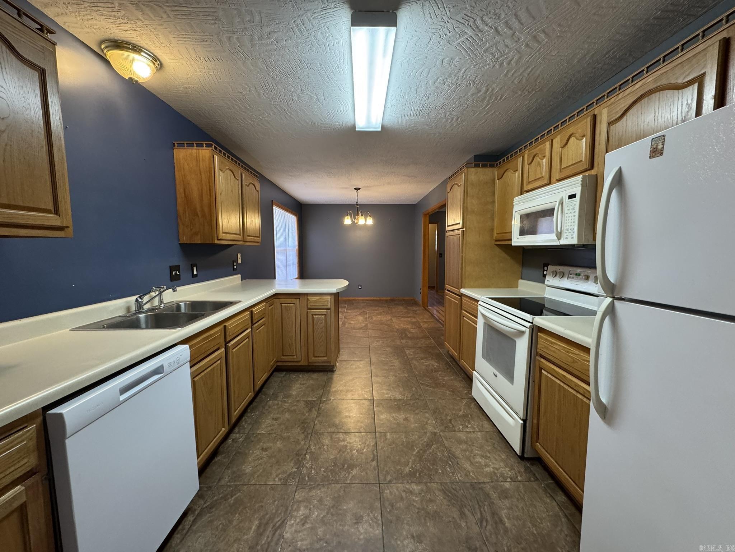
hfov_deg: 102.1
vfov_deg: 85.7
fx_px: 297
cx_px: 368
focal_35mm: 14
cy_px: 276
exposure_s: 1/60
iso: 250
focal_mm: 2.22
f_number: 2.2
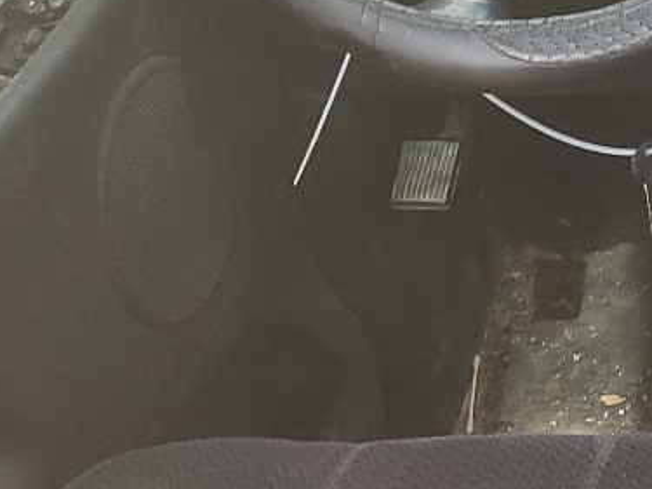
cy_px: 184
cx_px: 1266
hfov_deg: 14.8
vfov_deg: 13.3
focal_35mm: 111
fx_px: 2090
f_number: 1.5
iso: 50
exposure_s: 1/123
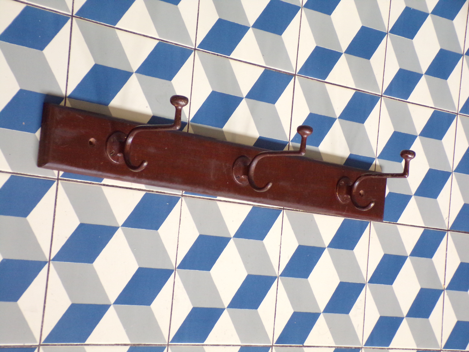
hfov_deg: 26.3
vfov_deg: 19.9
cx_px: 234
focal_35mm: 74
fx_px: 1003
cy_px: 176
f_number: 3.9
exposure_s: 1/17
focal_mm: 13.3
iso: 400
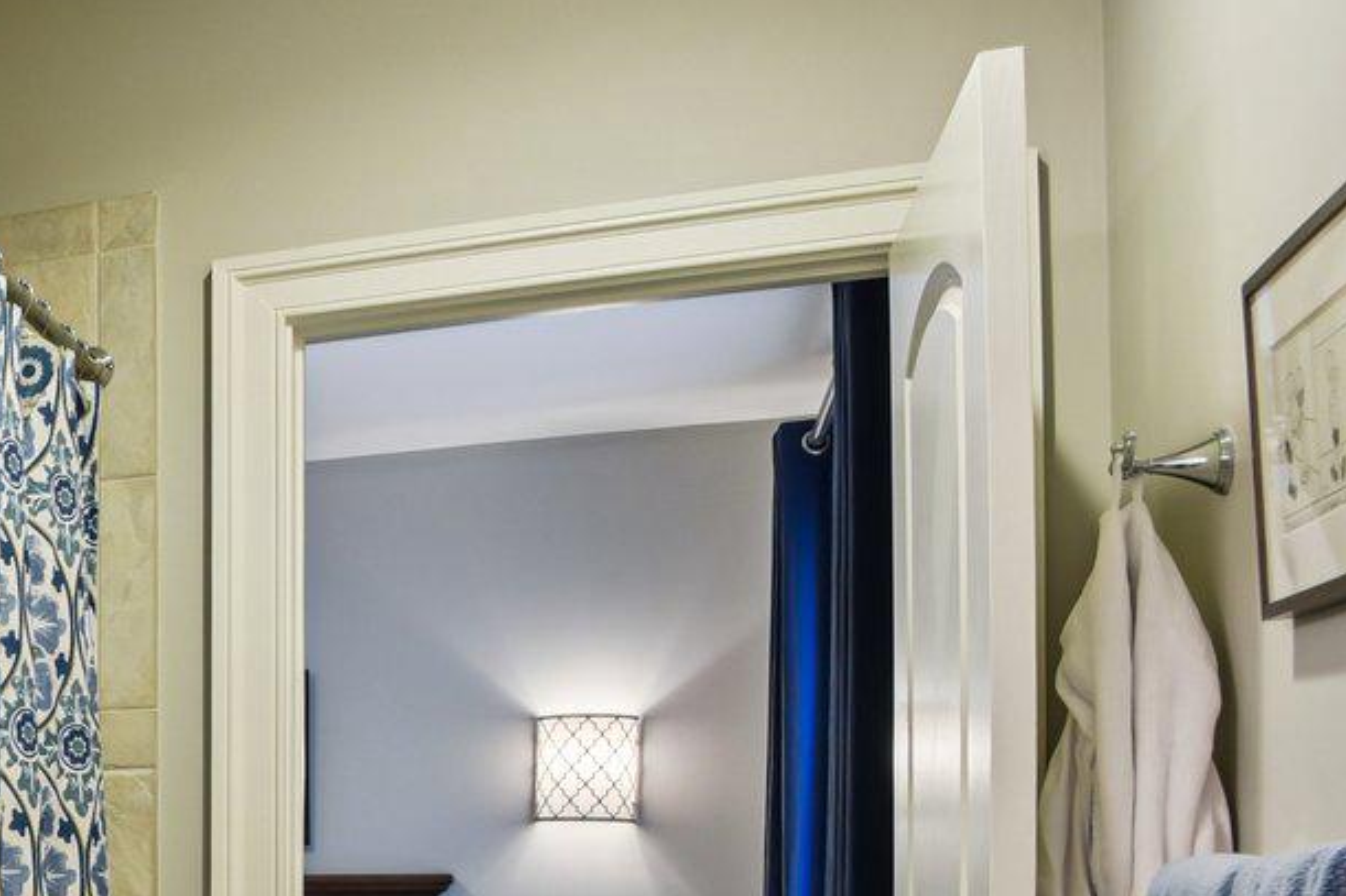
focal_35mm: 57
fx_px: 2130
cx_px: -802
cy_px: 921
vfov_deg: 22.7
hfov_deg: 24.6
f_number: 8
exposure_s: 1/15
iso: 400
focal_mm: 17
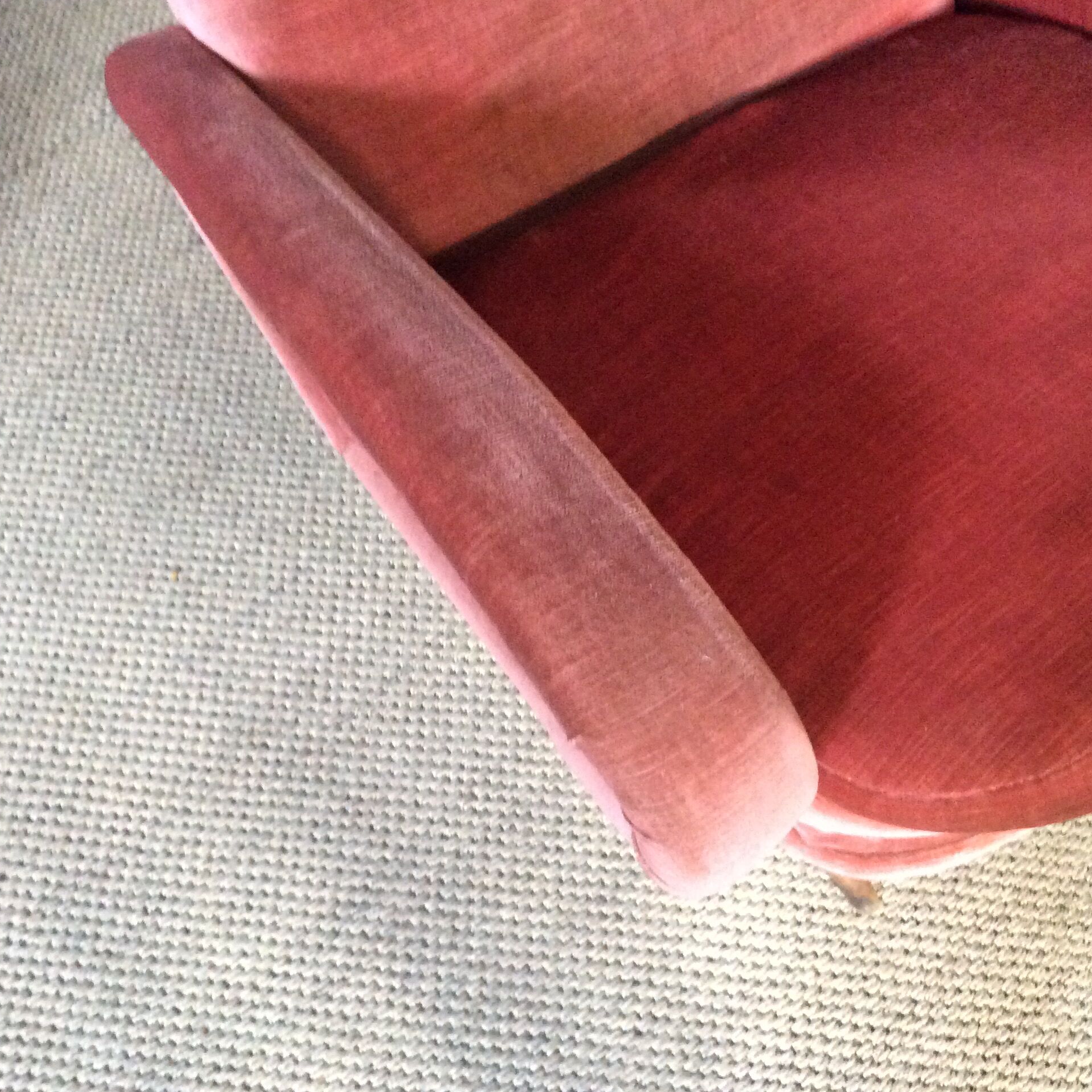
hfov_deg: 43.6
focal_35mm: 38
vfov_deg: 43.9
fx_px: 1356
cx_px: 654
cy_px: 545
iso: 400
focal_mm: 3.3
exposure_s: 1/17
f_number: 2.4
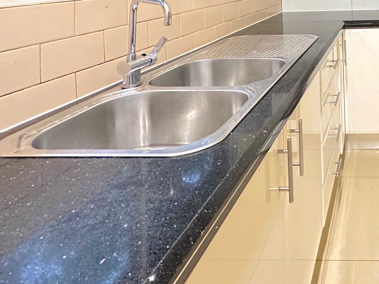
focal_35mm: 32
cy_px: -28
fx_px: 350
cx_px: 367
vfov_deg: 37.2
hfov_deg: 48.3
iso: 640
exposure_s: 1/50
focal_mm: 2.22
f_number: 2.2
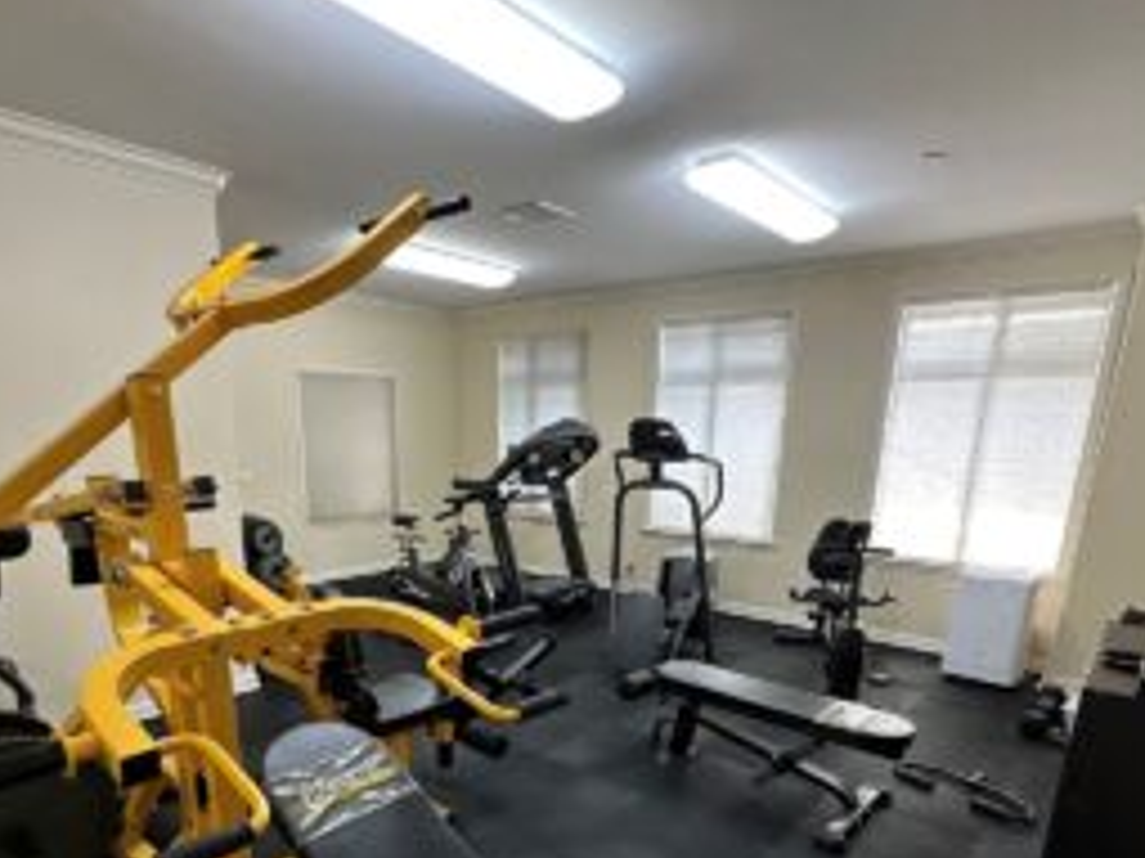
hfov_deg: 76.2
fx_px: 727
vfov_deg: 58.4
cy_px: 624
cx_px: 521
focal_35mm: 22
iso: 400
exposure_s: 1/60
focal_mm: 2.22
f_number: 2.2
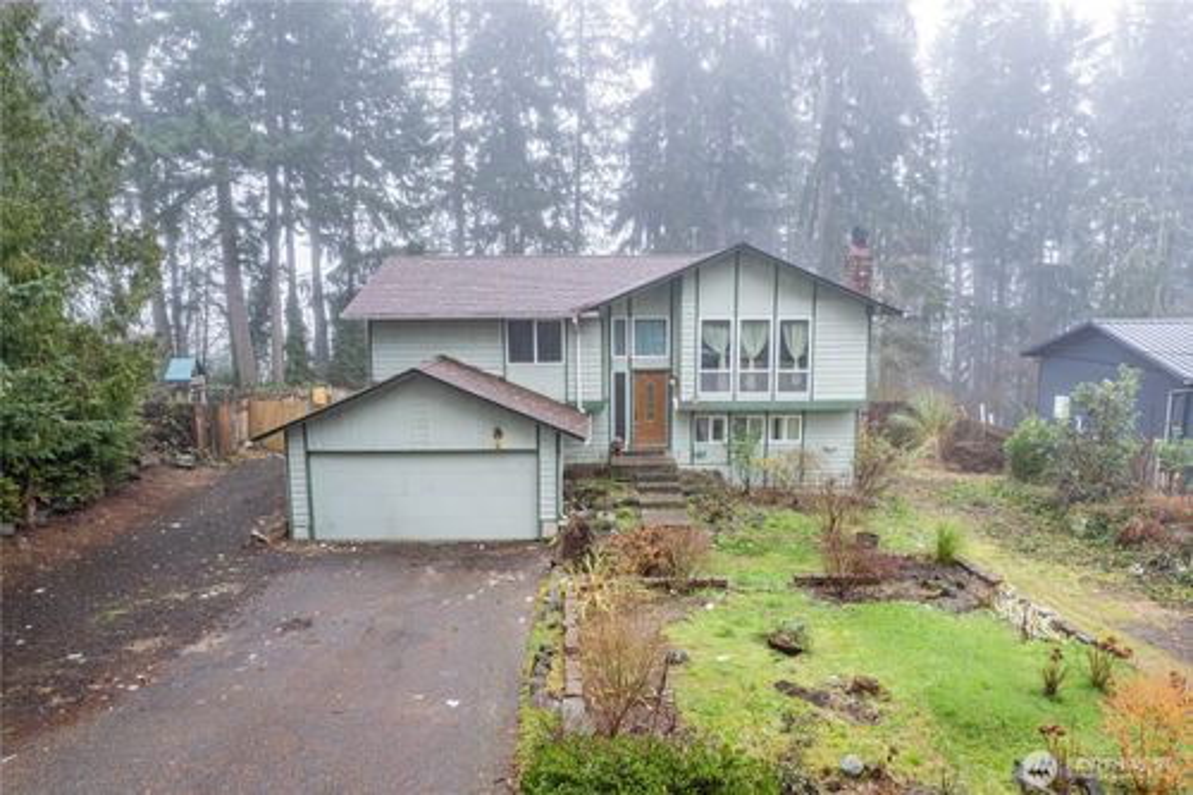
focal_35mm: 22
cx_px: 596
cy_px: 398
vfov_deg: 57.2
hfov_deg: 78.6
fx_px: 729
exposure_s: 1/120
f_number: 2.8
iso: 100
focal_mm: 8.38
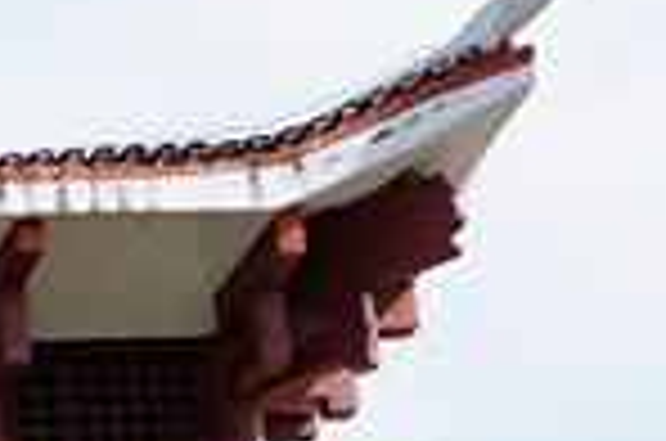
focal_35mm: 122
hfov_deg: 13.6
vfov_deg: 10.0
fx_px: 2252
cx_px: -778
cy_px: 986
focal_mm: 24
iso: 100
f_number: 5
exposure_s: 1/500
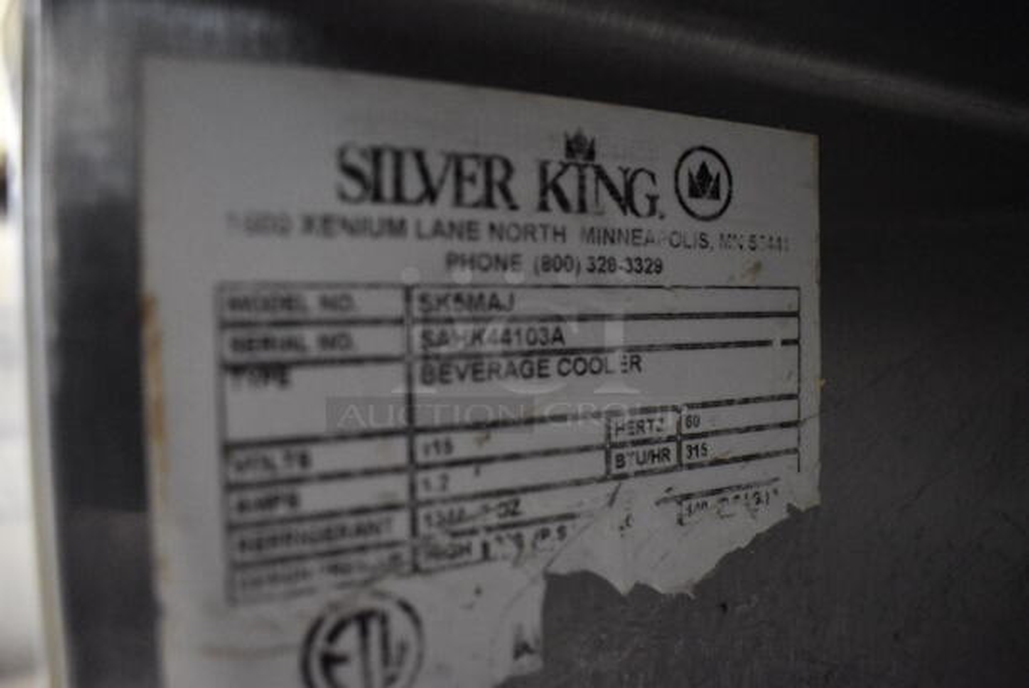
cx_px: 514
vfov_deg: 48.0
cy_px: 344
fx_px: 772
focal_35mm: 27
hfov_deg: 67.3
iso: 10000
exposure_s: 1/125
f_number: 3.5
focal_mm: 18
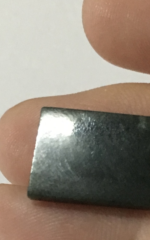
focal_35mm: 49
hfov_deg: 26.3
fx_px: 320
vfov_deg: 40.9
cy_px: 141
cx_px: 89
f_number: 2.2
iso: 250
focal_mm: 4.15
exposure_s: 1/25
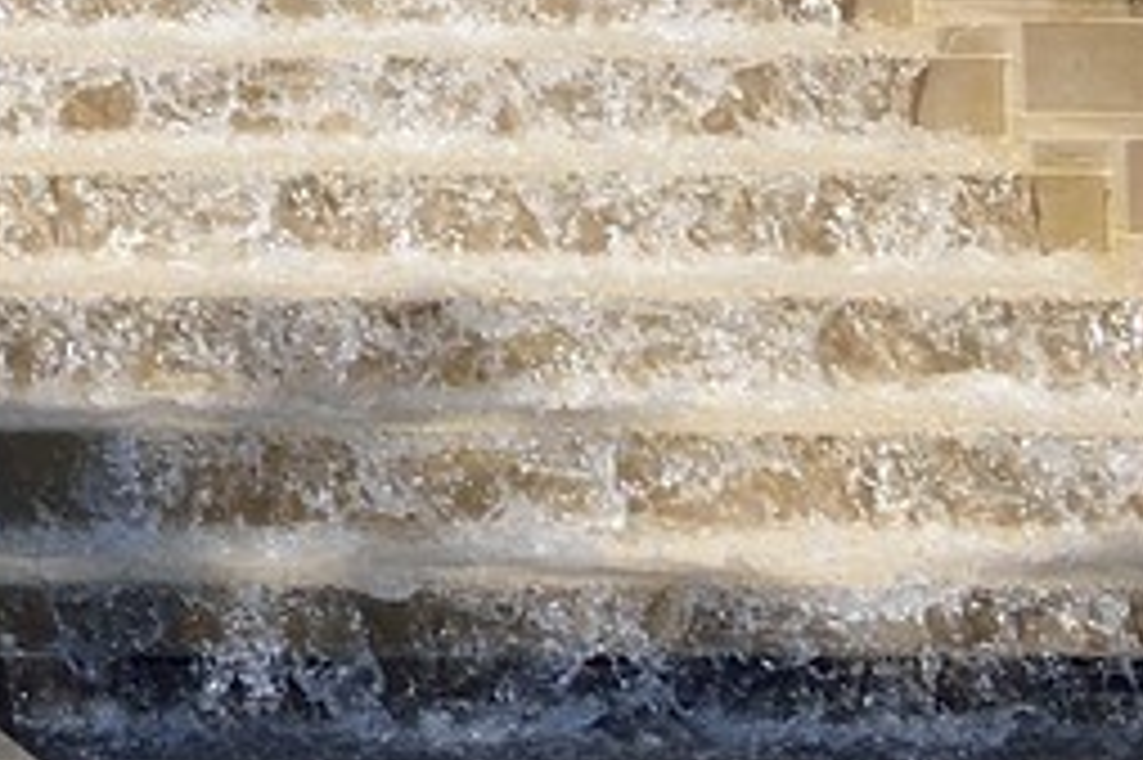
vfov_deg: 5.6
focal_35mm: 227
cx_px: -2290
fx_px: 7202
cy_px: -1623
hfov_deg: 7.8
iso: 200
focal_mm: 36
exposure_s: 1/500
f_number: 11
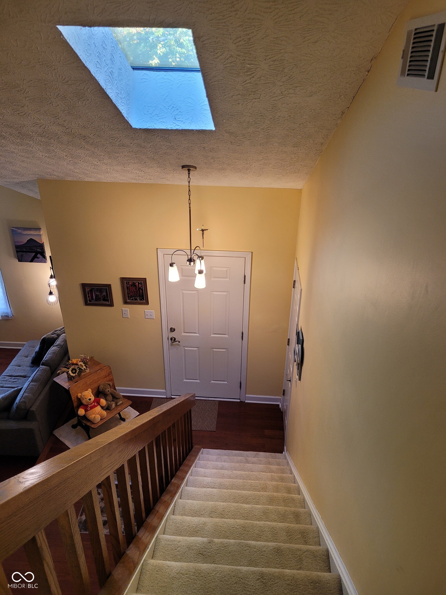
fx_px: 447
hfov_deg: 53.1
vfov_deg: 67.3
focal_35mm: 26
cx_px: 223
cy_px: 298
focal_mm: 5.4
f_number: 1.8
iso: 200
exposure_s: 1/120
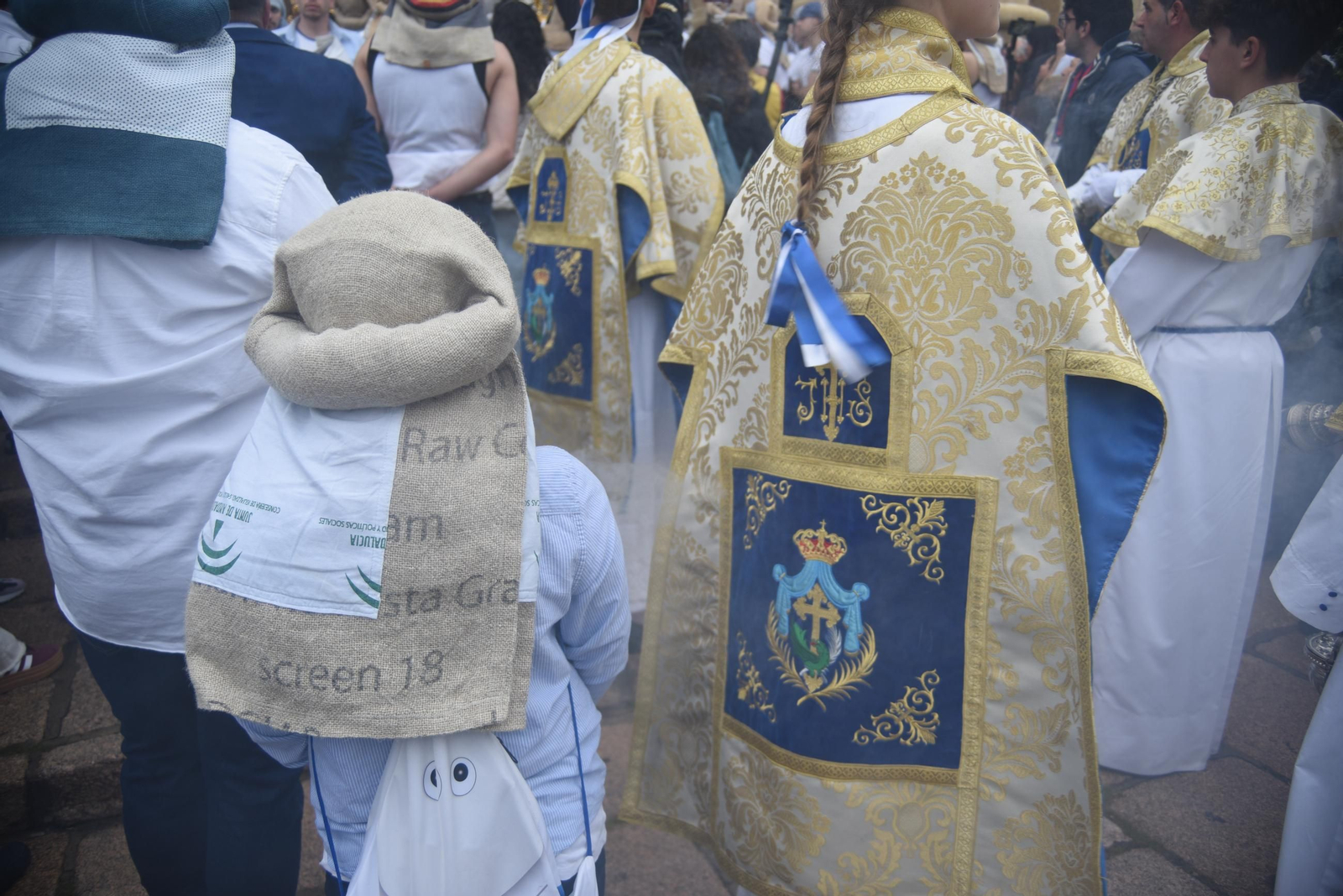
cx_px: 672
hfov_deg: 63.6
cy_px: 448
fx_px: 1082
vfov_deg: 45.0
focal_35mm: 29
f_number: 5
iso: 100
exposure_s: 1/125
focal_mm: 29
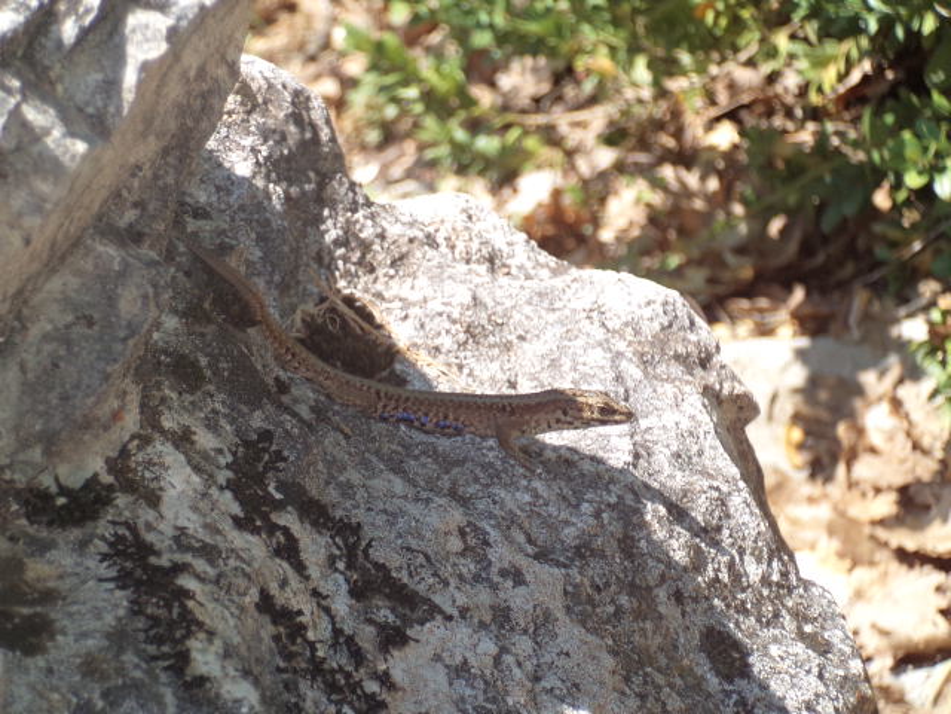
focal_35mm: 124
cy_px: 357
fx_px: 3407
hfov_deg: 15.9
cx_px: 476
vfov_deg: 12.0
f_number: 6
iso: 80
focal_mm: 22
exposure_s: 1/125
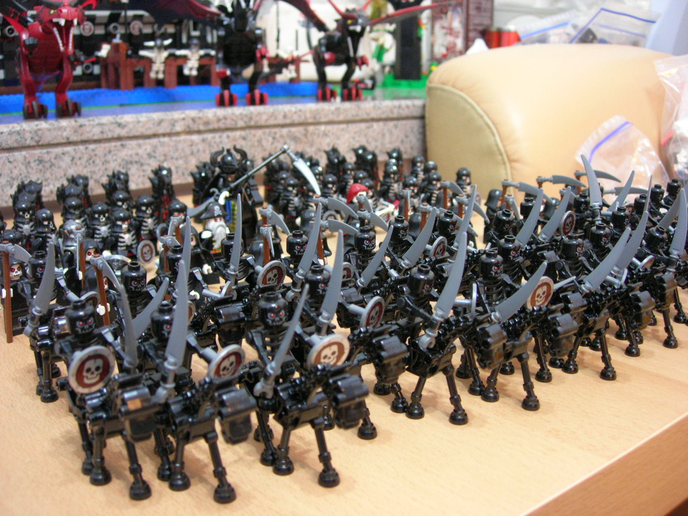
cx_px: 344
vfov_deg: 37.7
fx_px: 755
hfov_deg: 49.0
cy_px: 258
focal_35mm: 38
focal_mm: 7.8
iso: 200
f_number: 2.8
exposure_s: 1/3.5
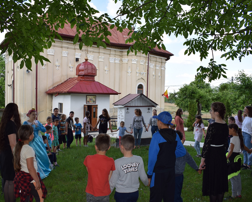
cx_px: 116
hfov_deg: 57.1
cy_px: 103
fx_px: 231
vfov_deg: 47.1
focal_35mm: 31
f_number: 6.3
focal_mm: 18
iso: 100
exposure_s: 1/160
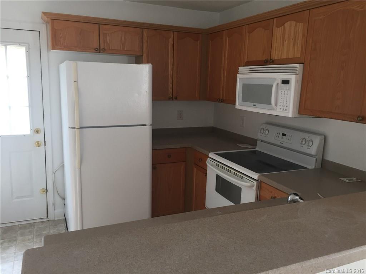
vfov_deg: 48.2
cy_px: 137
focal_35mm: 29
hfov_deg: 61.7
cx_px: 183
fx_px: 307
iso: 64
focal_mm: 4.15
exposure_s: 1/30
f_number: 2.2
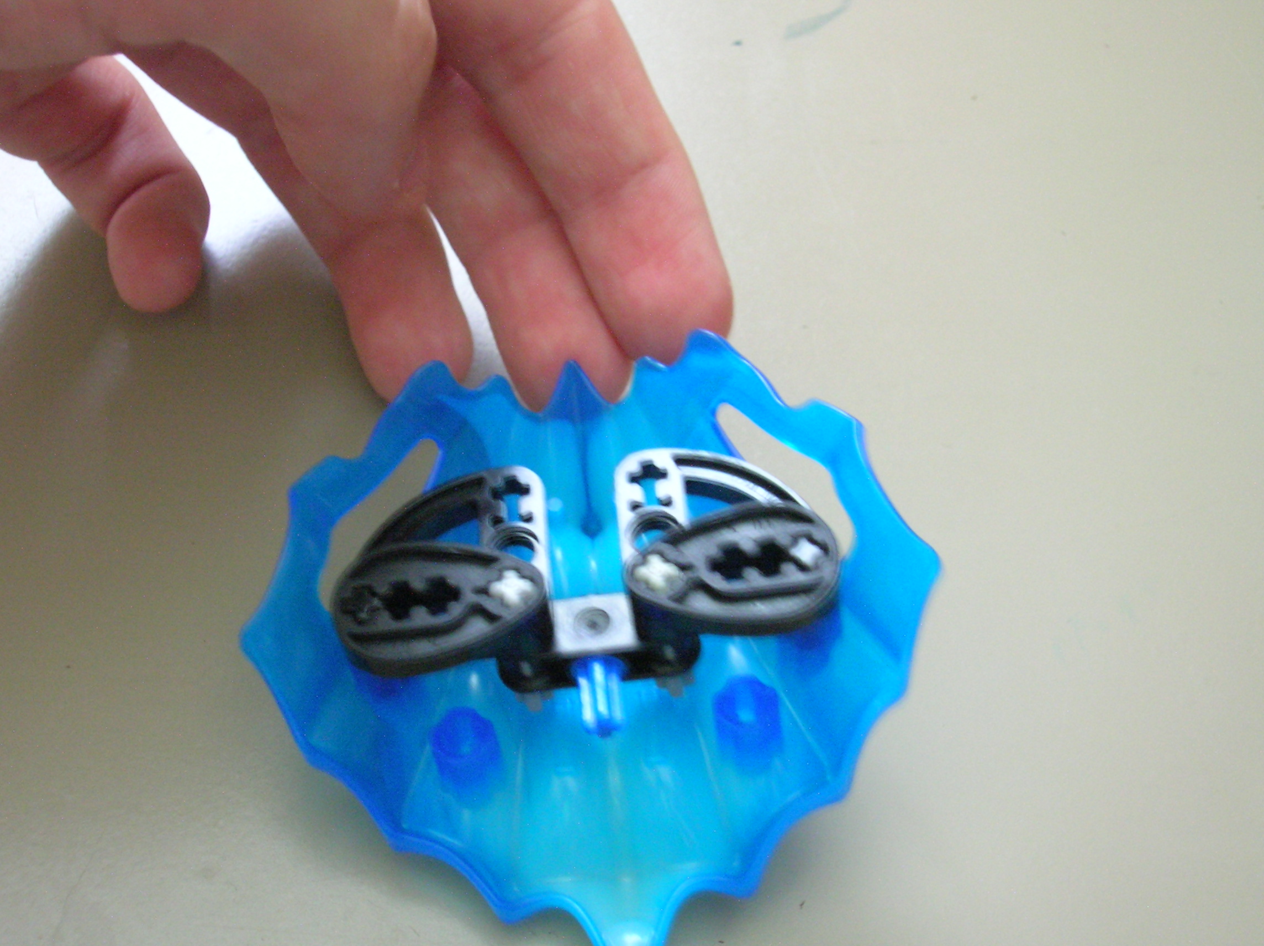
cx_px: 632
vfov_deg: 29.1
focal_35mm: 50
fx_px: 1824
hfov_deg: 38.2
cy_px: 473
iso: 200
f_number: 3.3
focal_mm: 8.4
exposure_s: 2
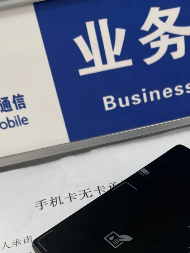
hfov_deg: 27.1
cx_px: 147
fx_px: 388
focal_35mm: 53
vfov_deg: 34.7
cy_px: 213
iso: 40
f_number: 1.6
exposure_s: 1/122
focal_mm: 5.1
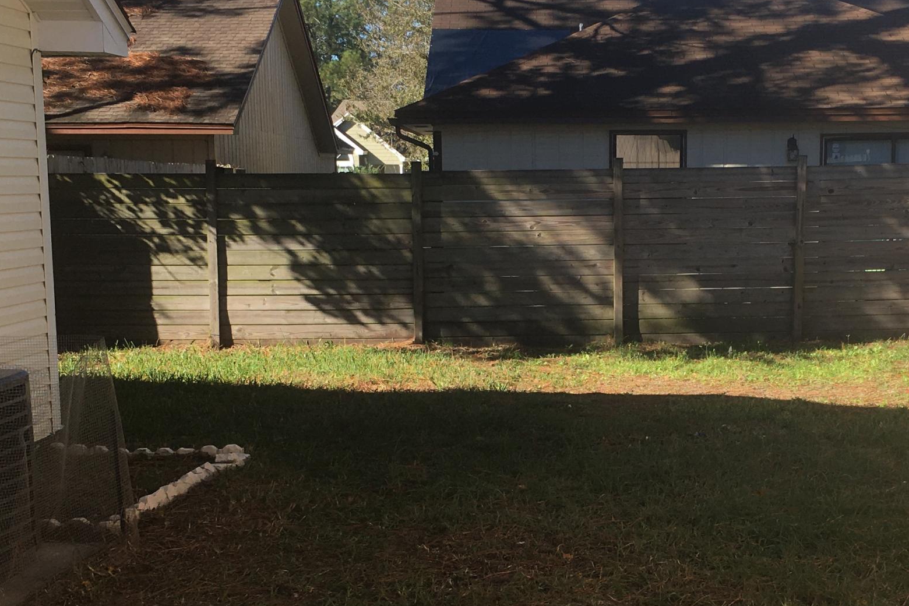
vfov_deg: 23.2
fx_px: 1464
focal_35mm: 58
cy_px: 417
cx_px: 563
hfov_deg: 34.3
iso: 25
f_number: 2.2
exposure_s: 1/686
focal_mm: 4.15
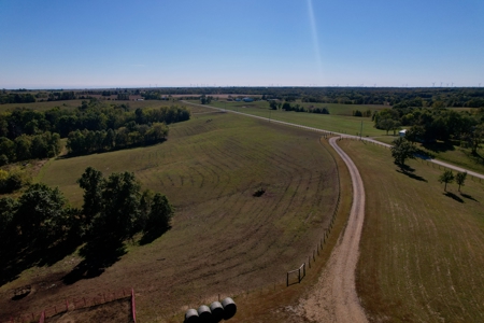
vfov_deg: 57.2
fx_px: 296
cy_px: 162
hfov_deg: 78.6
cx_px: 242
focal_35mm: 22
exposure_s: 1/160
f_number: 2.8
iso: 100
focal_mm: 8.38
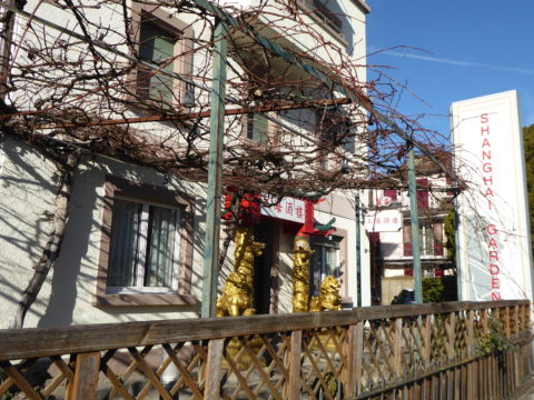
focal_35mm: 31
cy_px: 200
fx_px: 478
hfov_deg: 58.4
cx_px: 267
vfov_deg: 45.4
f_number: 3.5
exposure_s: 1/800
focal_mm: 5.4
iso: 80
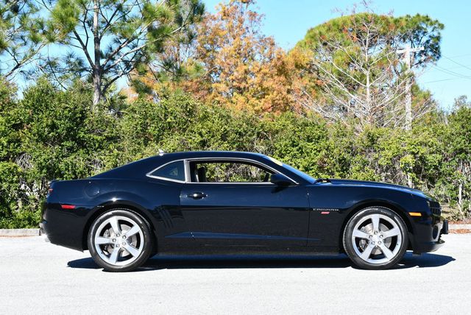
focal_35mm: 80
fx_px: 1048
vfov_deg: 17.1
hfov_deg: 25.3
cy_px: 158
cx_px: 236
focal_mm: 40
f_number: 8
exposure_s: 1/250
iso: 160
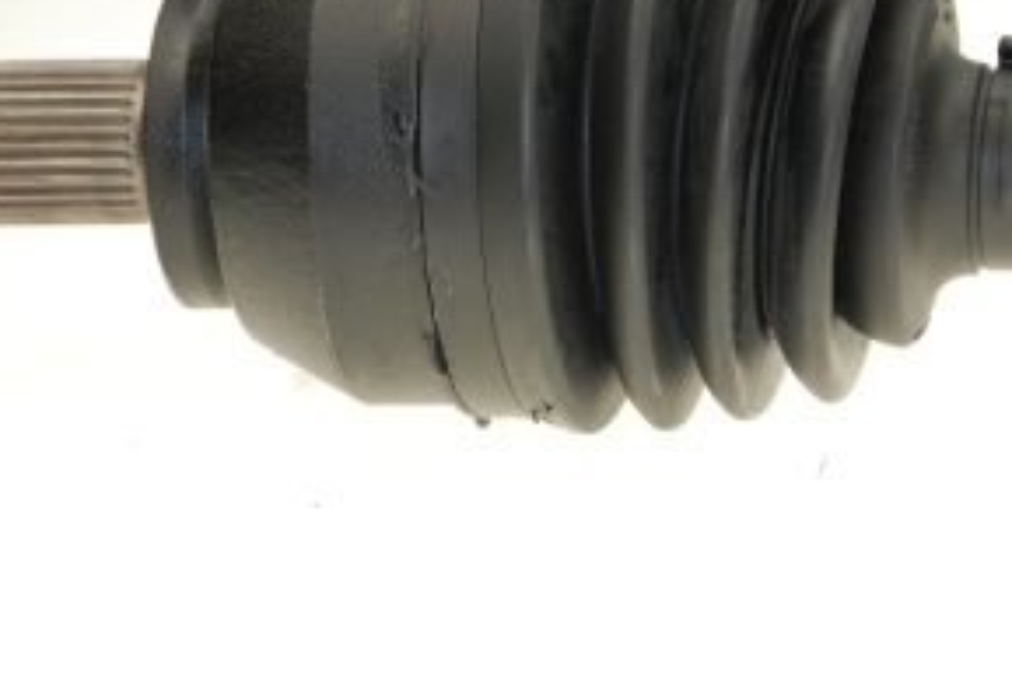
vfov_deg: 6.3
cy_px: 112
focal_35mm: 217
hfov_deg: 9.5
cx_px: 466
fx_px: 6103
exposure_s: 1/250
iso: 400
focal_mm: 70
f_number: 5.6
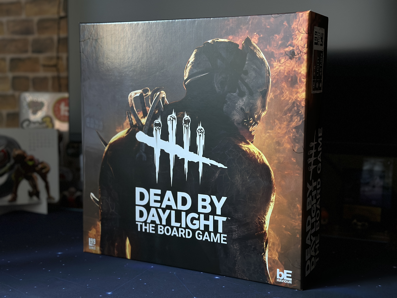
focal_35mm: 48
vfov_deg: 30.3
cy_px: 149
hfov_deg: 39.7
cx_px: 198
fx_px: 550
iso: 400
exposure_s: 1/60
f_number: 1.78
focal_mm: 6.86
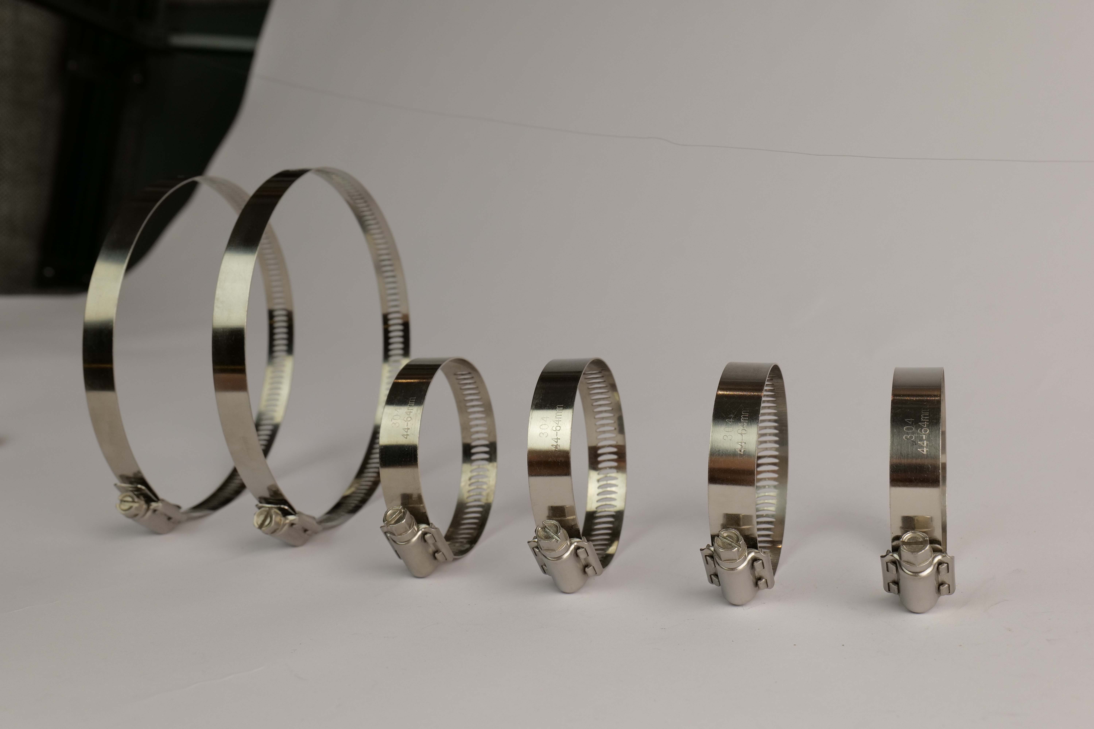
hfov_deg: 43.6
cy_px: 364
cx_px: 547
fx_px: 1367
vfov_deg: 29.9
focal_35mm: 45
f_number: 10
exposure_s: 1/200
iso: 1250
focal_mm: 45
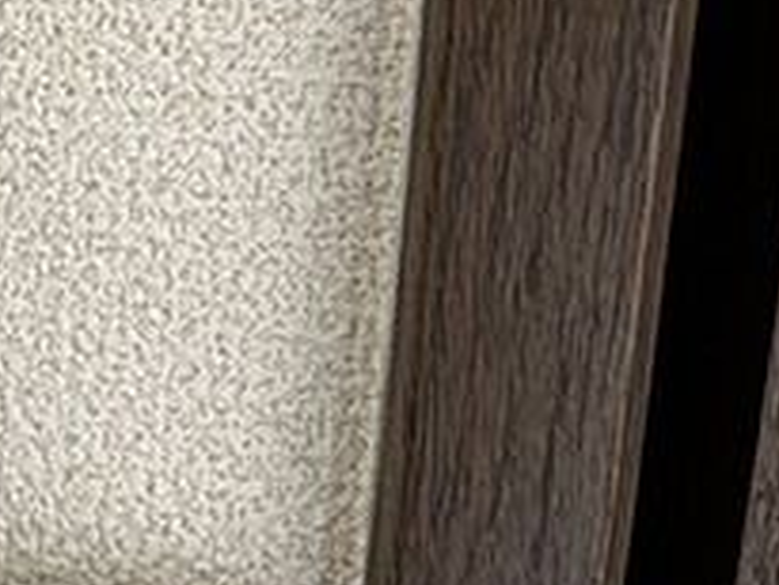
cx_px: -422
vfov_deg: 17.5
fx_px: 1824
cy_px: -91
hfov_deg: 20.3
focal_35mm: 81
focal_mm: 5.96
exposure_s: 1/60
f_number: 1.6
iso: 200
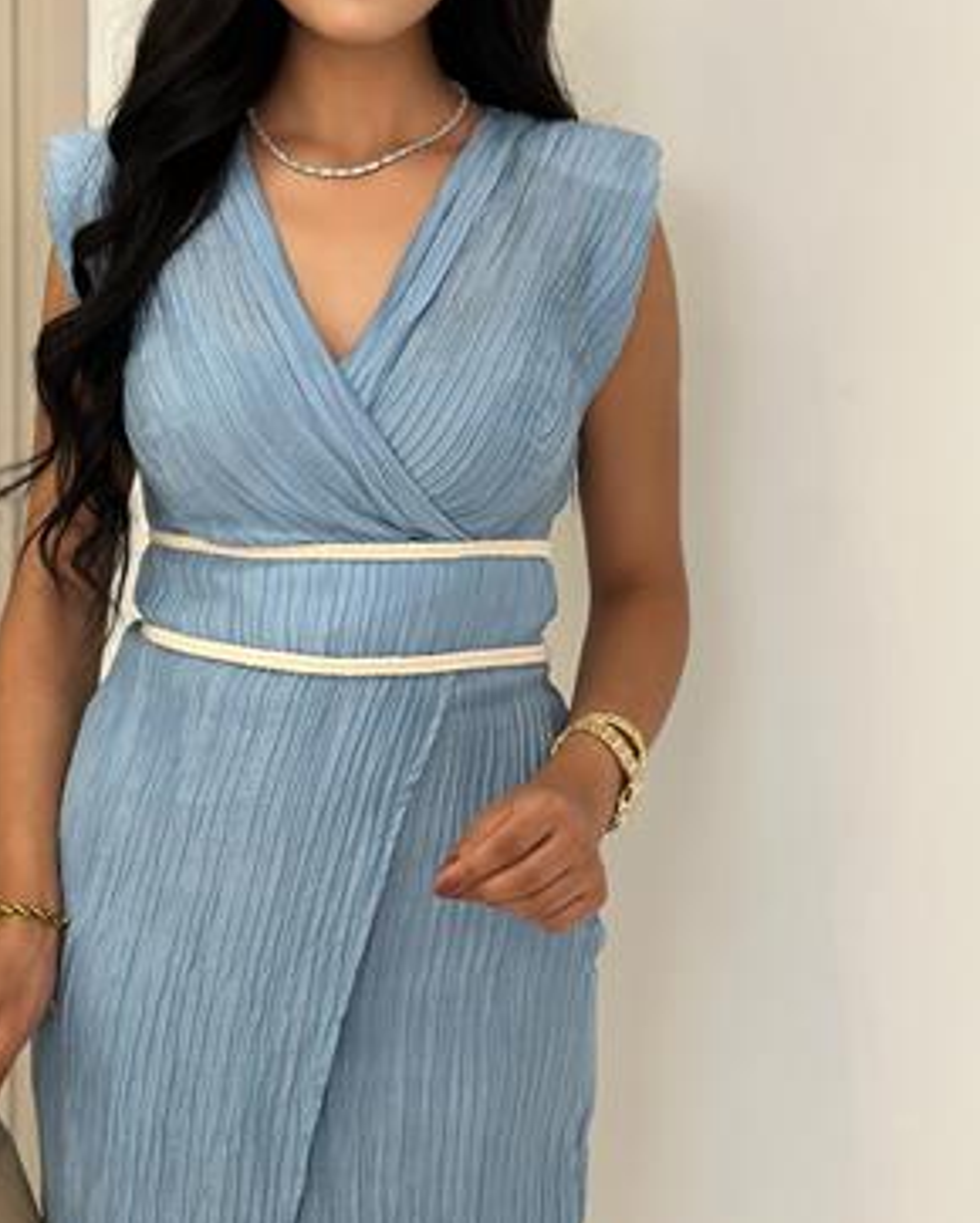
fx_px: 2500
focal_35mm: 69
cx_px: 378
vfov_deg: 27.4
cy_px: 441
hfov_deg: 22.1
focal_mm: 6.86
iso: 80
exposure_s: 1/223
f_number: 1.78
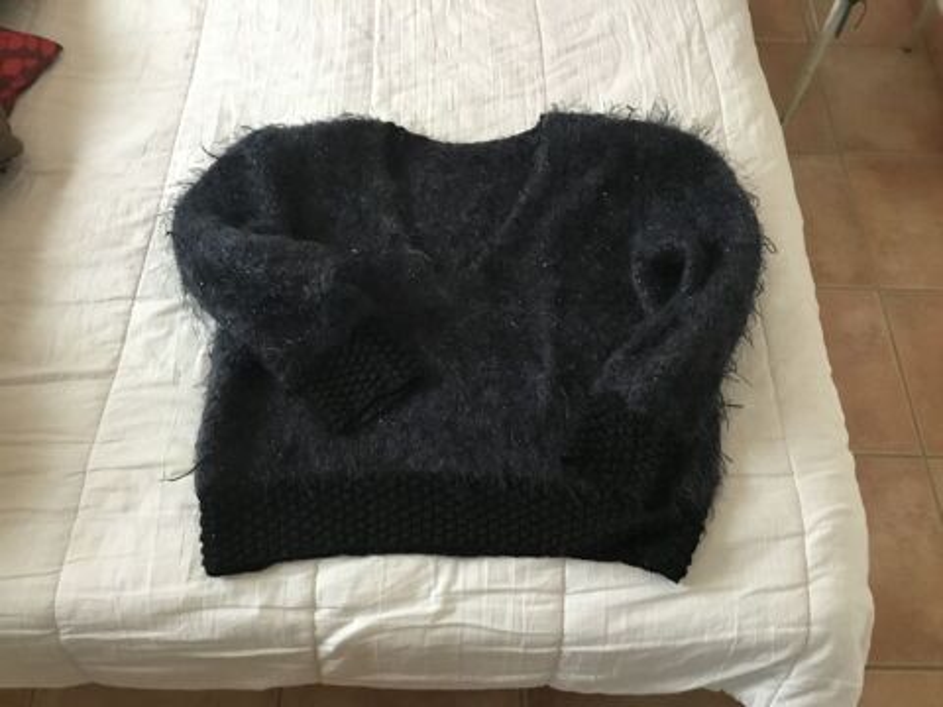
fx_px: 844
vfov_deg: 45.4
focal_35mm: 31
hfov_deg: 58.4
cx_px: 472
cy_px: 354
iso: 200
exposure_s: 1/33
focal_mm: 3.3
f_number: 2.4
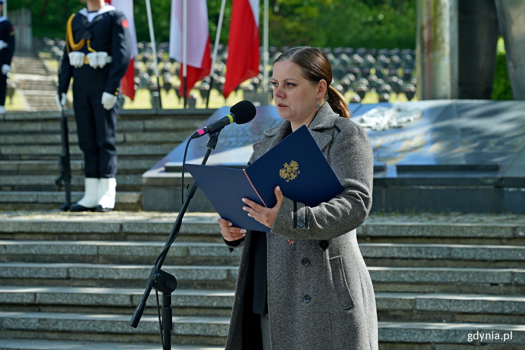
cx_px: 262
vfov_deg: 13.0
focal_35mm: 105
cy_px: 175
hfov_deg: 19.5
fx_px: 1531
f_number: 5.6
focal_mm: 105
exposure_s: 1/160
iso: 125
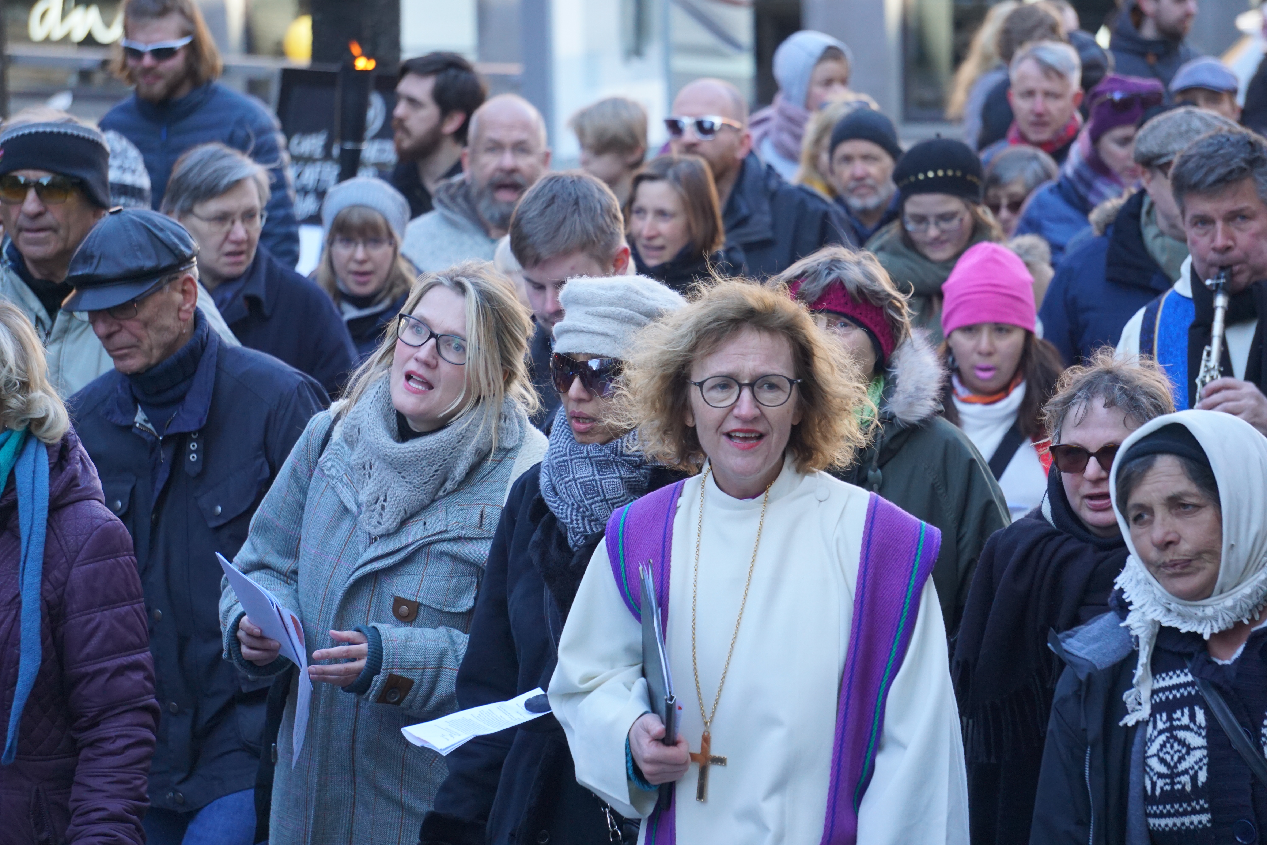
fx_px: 7601
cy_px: 422
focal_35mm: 216
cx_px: 634
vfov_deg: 6.4
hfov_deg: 9.5
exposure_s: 1/250
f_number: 5.6
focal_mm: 144
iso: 800
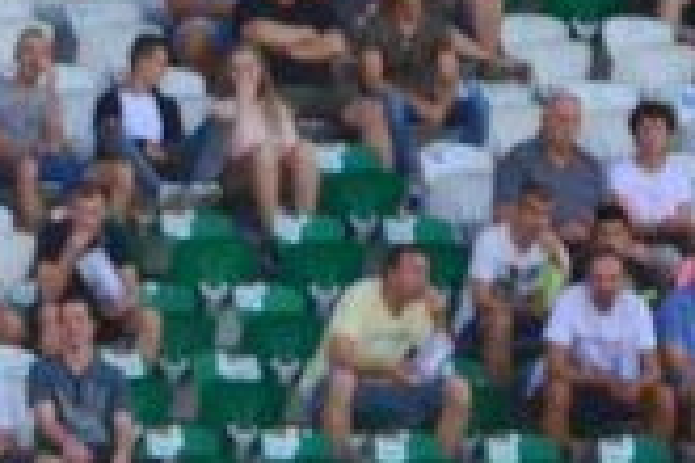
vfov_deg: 1.2
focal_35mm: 1101
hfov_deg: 1.9
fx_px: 21248
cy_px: 1191
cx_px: -914
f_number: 7.1
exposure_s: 1/800
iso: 640
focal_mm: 135
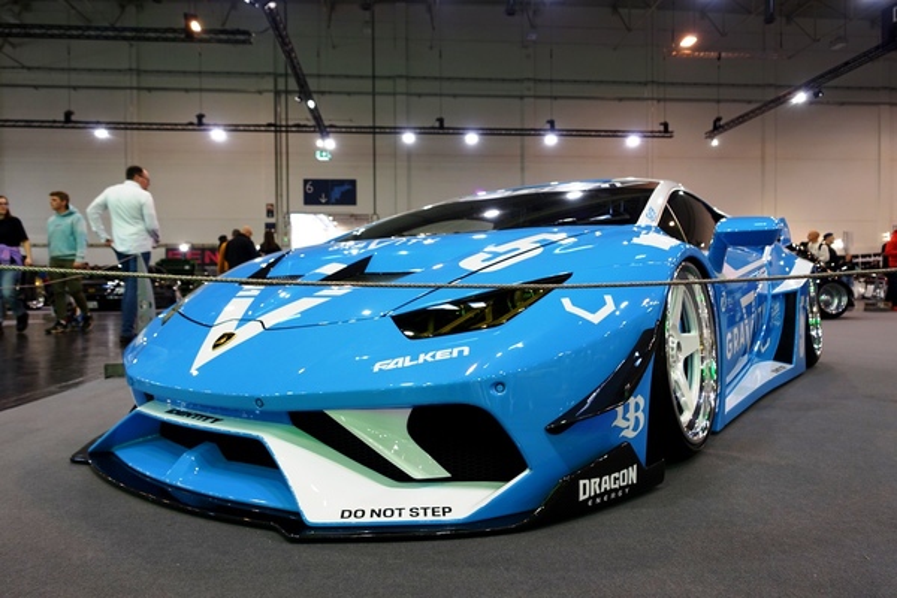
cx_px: 448
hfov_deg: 73.7
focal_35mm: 24
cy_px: 299
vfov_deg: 53.1
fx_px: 598
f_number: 2.8
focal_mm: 8.8
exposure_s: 1/40
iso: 125
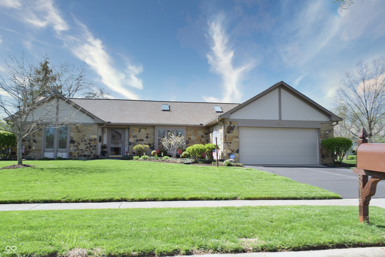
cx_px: 192
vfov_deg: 47.9
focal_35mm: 27
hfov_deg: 67.4
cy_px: 128
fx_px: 289
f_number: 11
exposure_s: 1/40
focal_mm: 18
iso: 100
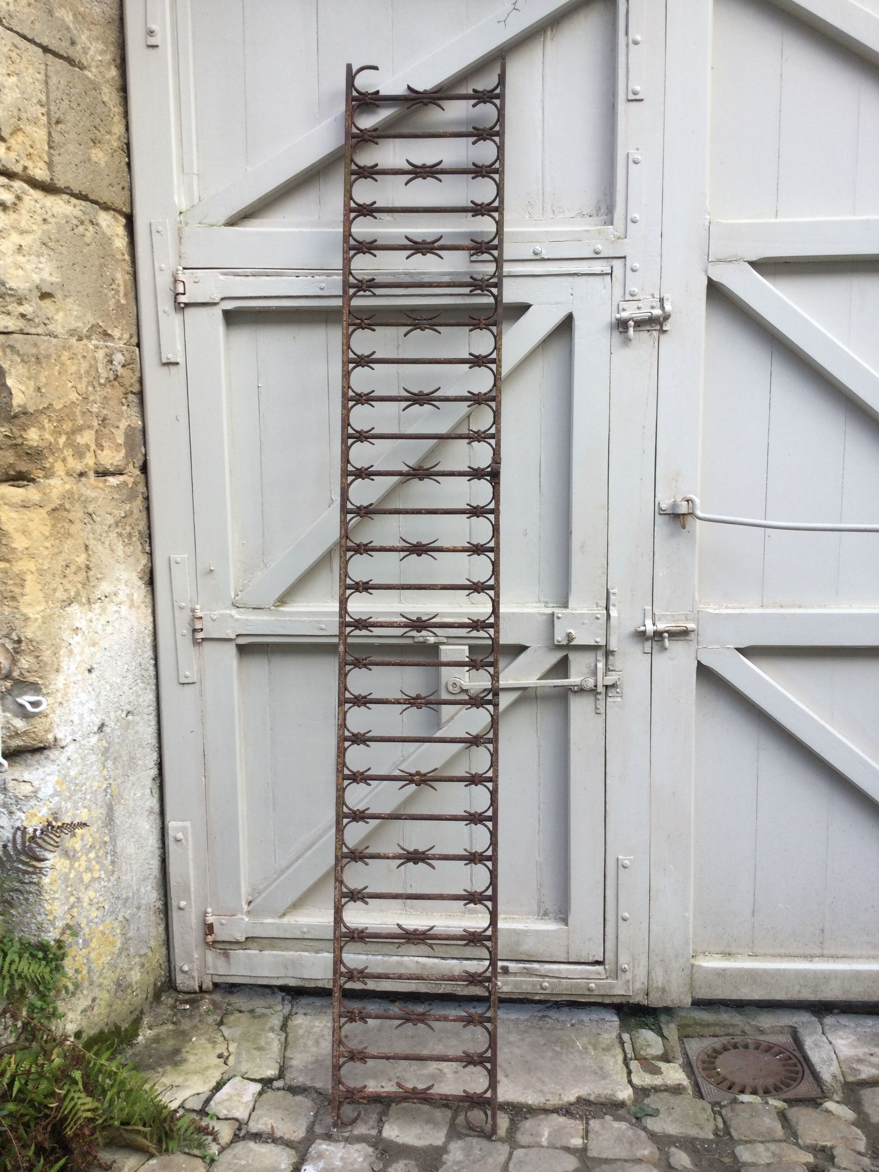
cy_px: 586
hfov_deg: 45.4
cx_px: 440
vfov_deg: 58.4
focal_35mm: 31
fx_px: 1050
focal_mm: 3.3
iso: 25
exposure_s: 1/100
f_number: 2.4
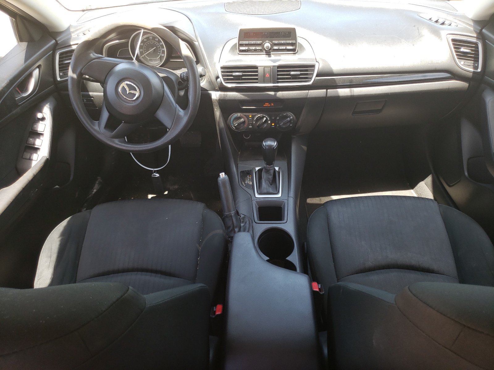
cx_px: 247
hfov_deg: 67.3
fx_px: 371
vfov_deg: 53.1
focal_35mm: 26
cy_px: 185
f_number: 1.5
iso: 50
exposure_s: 1/111
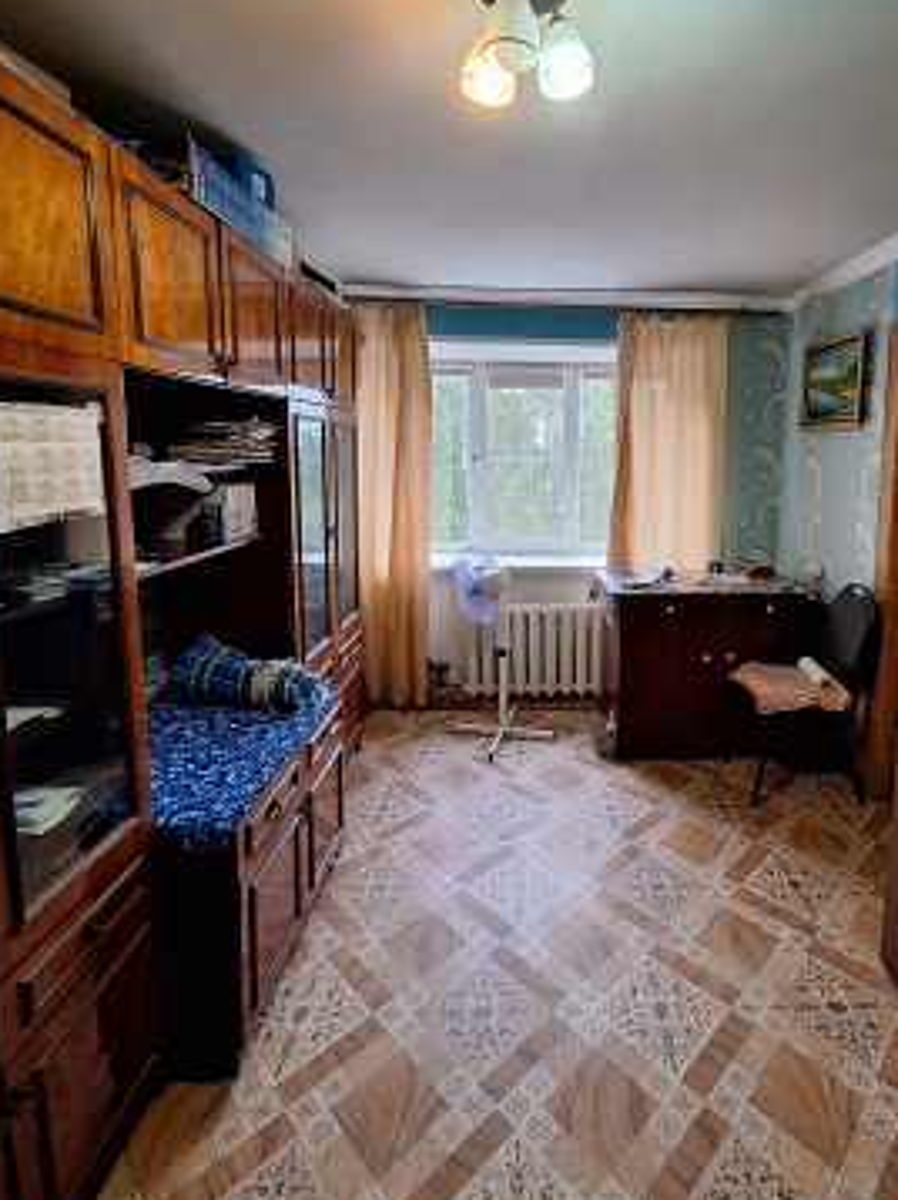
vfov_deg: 90.7
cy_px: 530
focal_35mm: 17
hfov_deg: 73.6
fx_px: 589
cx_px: 551
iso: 160
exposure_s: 1/50
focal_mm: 1.74
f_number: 2.2
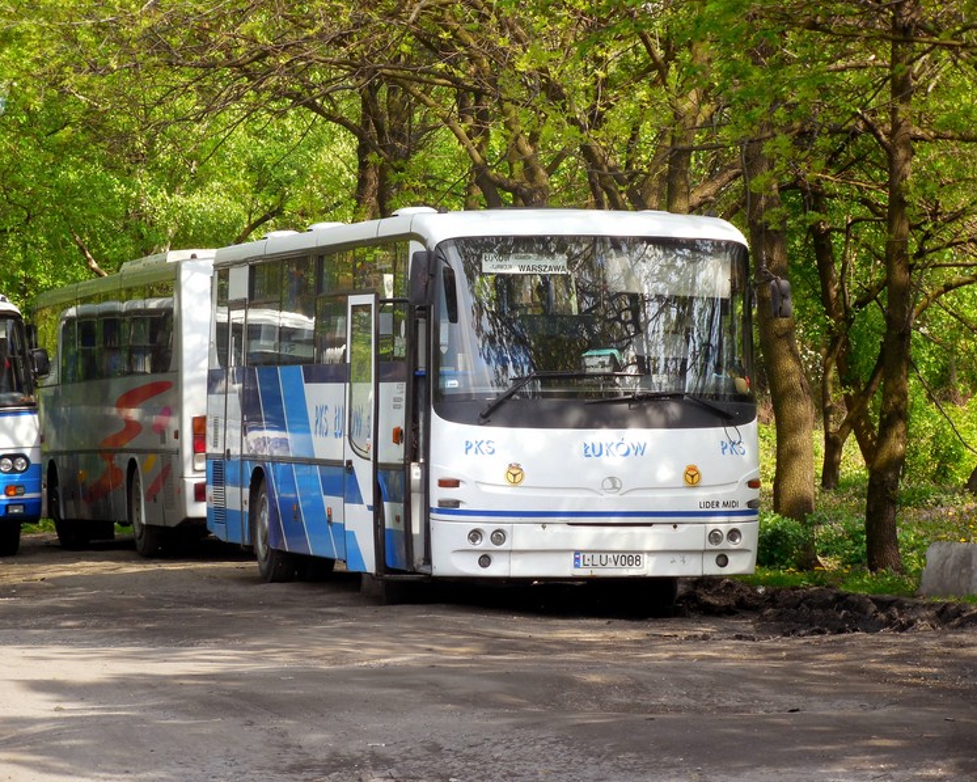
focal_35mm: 178
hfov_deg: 10.8
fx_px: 5148
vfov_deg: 8.7
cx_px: 492
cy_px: 392
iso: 125
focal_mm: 30.6
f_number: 5
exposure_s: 1/160
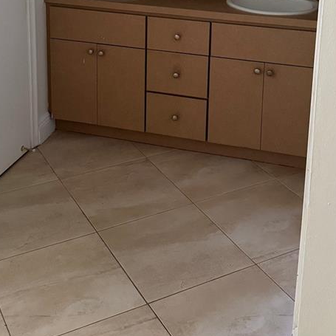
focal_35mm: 56
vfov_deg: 28.8
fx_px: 615
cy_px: 8
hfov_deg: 30.6
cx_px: 158
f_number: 1.78
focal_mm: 6.76
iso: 500
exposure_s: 1/60
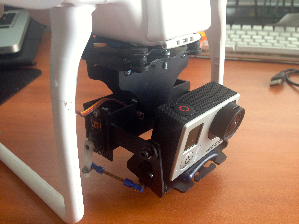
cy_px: 112
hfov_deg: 55.4
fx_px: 285
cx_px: 150
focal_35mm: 33
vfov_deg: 42.9
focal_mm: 4.13
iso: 64
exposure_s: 1/30
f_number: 2.4
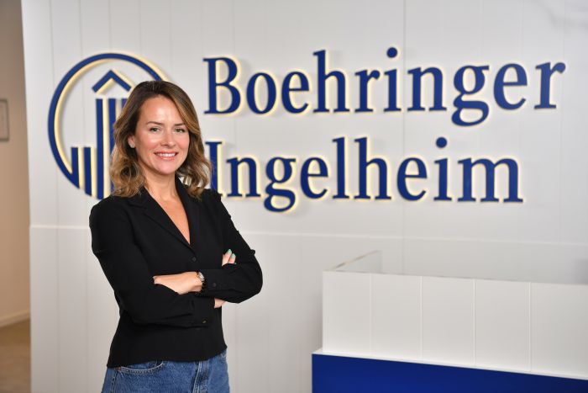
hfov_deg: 32.4
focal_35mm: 62
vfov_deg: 21.9
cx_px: 294
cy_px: 196
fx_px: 1013
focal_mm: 62
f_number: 4
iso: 500
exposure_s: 1/160
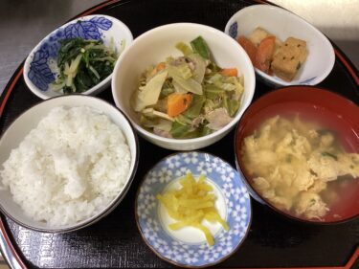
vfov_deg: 45.4
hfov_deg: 58.4
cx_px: 180
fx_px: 321
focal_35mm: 31
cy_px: 134
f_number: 2.4
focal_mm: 3.3
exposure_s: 1/60
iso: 160
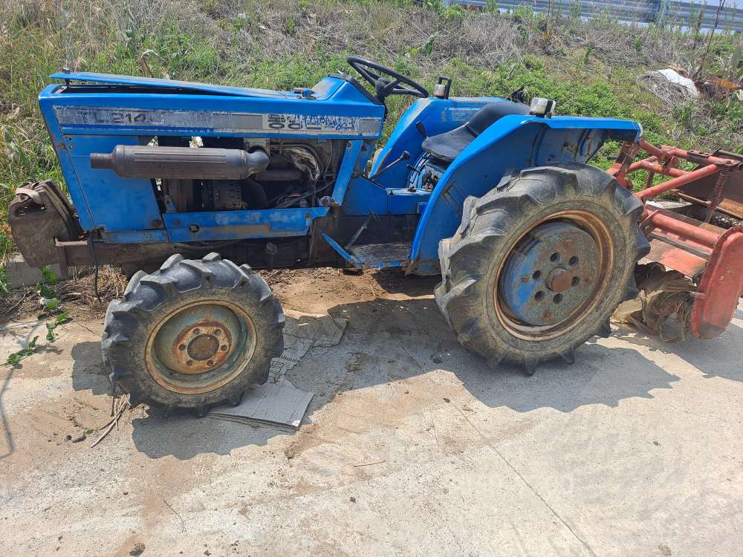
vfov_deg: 54.9
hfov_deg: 69.4
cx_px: 372
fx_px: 537
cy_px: 278
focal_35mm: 25
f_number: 2
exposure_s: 1/1103
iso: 32
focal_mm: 4.6
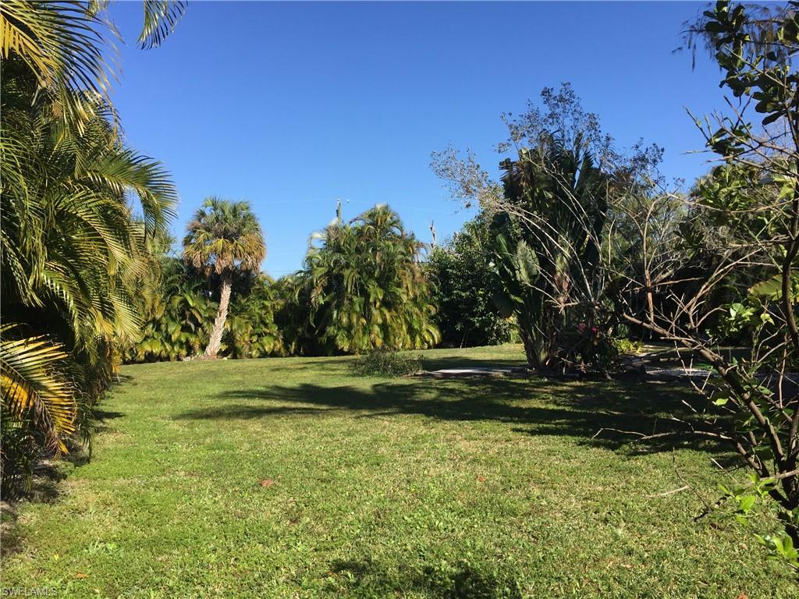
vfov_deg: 48.2
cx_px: 400
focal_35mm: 29
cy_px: 300
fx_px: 669
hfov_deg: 61.7
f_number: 2.2
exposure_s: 1/1522
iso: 32
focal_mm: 4.15
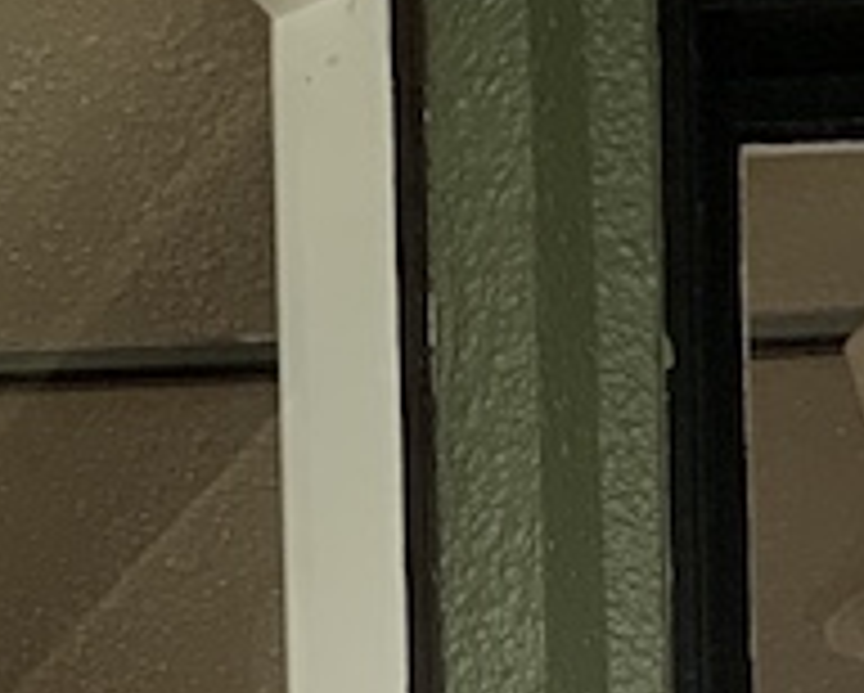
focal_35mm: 165
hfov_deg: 11.2
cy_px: 2596
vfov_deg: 7.3
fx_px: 4224
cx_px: -486
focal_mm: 4.25
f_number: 1.8
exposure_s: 1/120
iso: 32
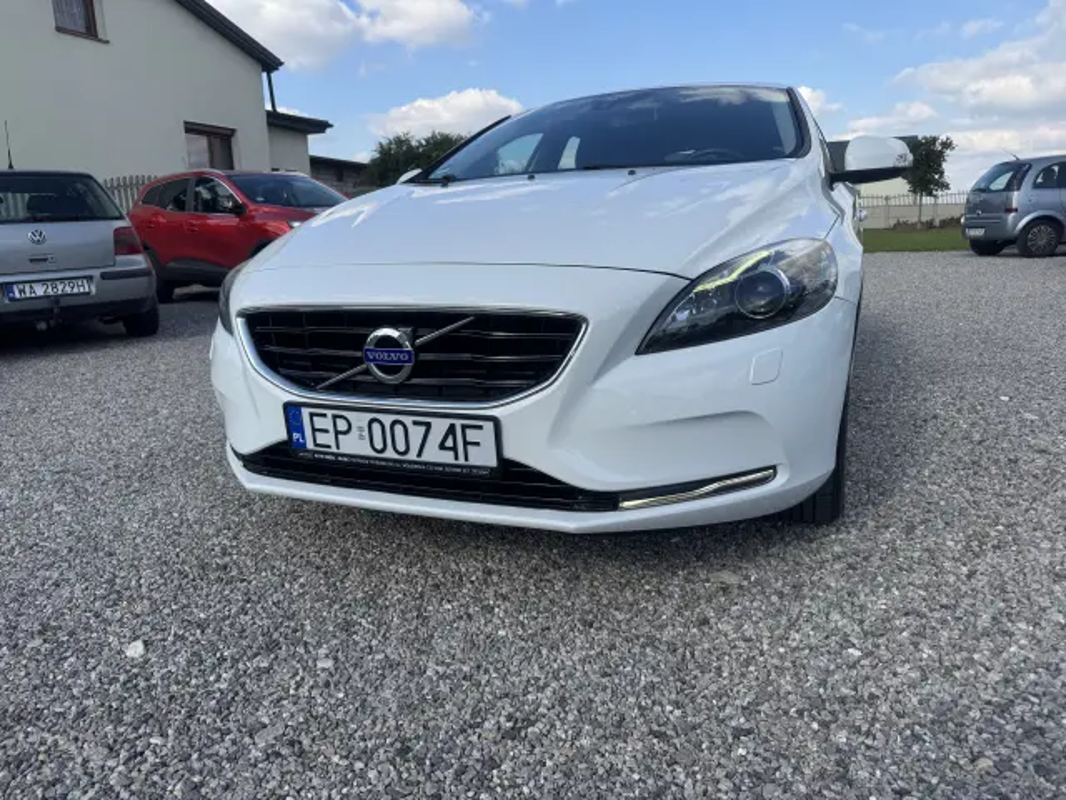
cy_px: 400
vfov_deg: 56.8
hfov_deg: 71.6
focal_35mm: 24
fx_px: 739
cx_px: 533
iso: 80
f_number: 1.78
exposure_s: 1/3247
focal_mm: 6.76
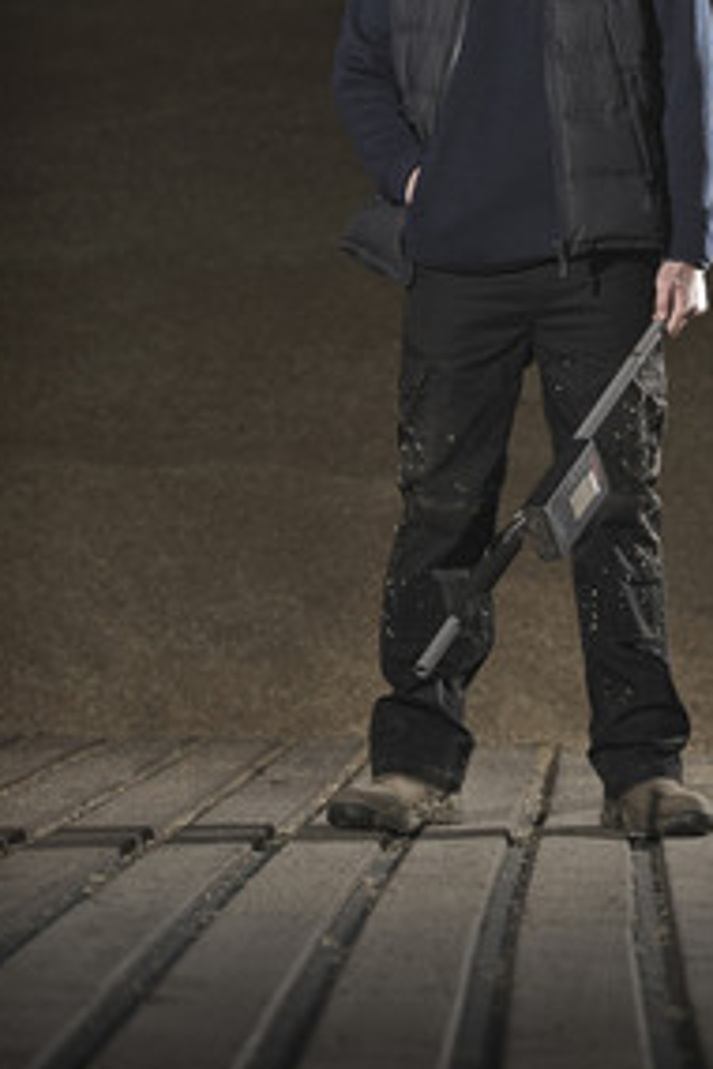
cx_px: 540
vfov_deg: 11.9
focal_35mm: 172
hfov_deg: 8.0
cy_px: 143
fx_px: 5109
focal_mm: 98
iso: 100
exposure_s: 1/160
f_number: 3.5
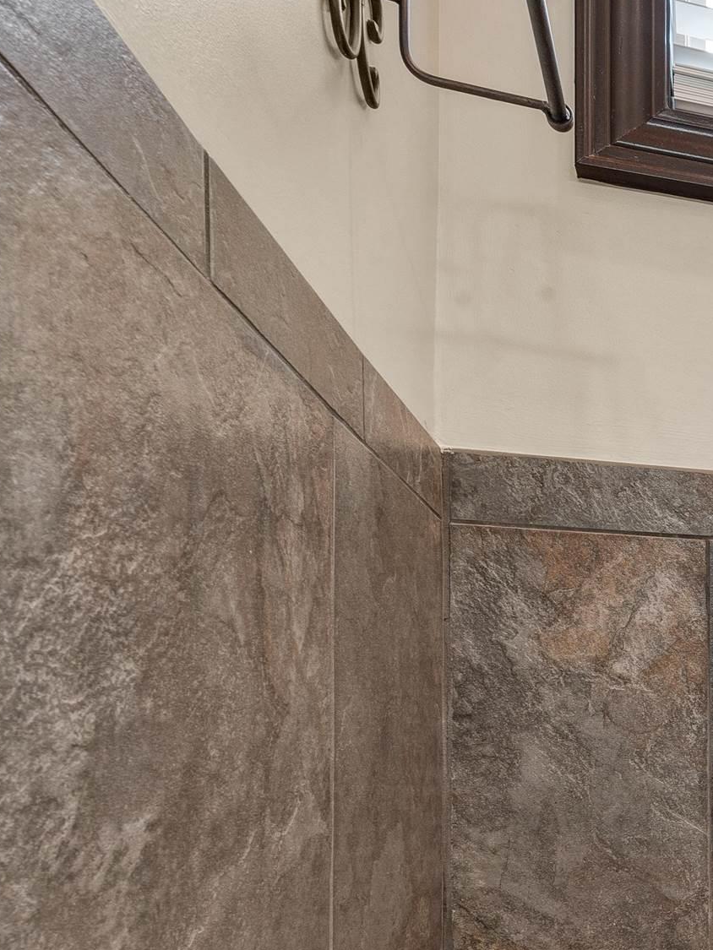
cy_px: 763
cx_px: 1204
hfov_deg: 23.2
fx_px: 1153
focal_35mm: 42
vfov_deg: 42.7
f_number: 13
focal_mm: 16
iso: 100
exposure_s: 1.3
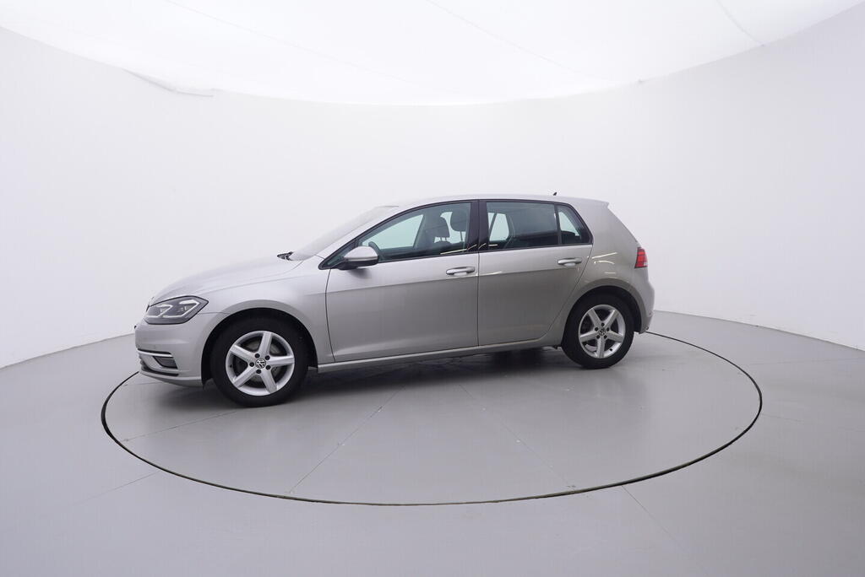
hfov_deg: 77.3
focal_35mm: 22
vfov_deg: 56.2
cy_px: 288
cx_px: 432
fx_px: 541
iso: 200
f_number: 5
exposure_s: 1/80
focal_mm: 15
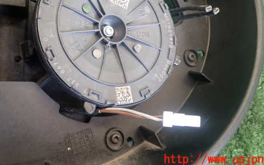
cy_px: 40
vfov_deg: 26.0
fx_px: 353
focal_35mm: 49
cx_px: 122
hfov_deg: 41.0
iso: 320
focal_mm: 6.37
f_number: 2.5
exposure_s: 1/40
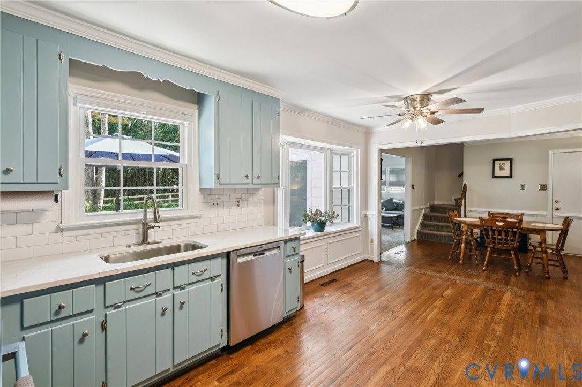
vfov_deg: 70.4
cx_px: 291
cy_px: 194
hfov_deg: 93.3
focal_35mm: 17
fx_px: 275
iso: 320
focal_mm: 17
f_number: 8
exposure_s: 1/13
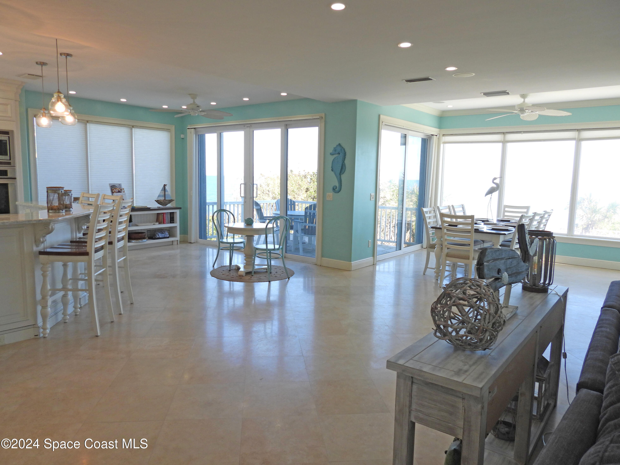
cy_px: 232
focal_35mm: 24
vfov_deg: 56.8
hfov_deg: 71.6
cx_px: 310
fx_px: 430
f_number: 2.8
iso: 100
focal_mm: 4.3
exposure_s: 1/80
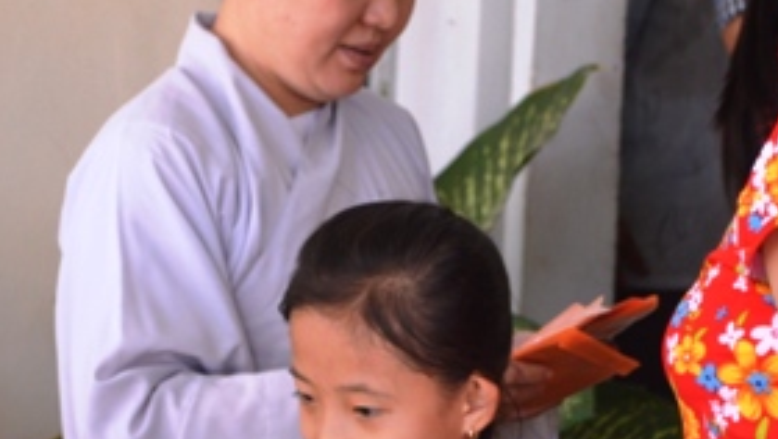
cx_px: 328
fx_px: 3551
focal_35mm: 172
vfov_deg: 7.1
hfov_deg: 12.5
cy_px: 270
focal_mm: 48
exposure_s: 1/125
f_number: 5.6
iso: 400
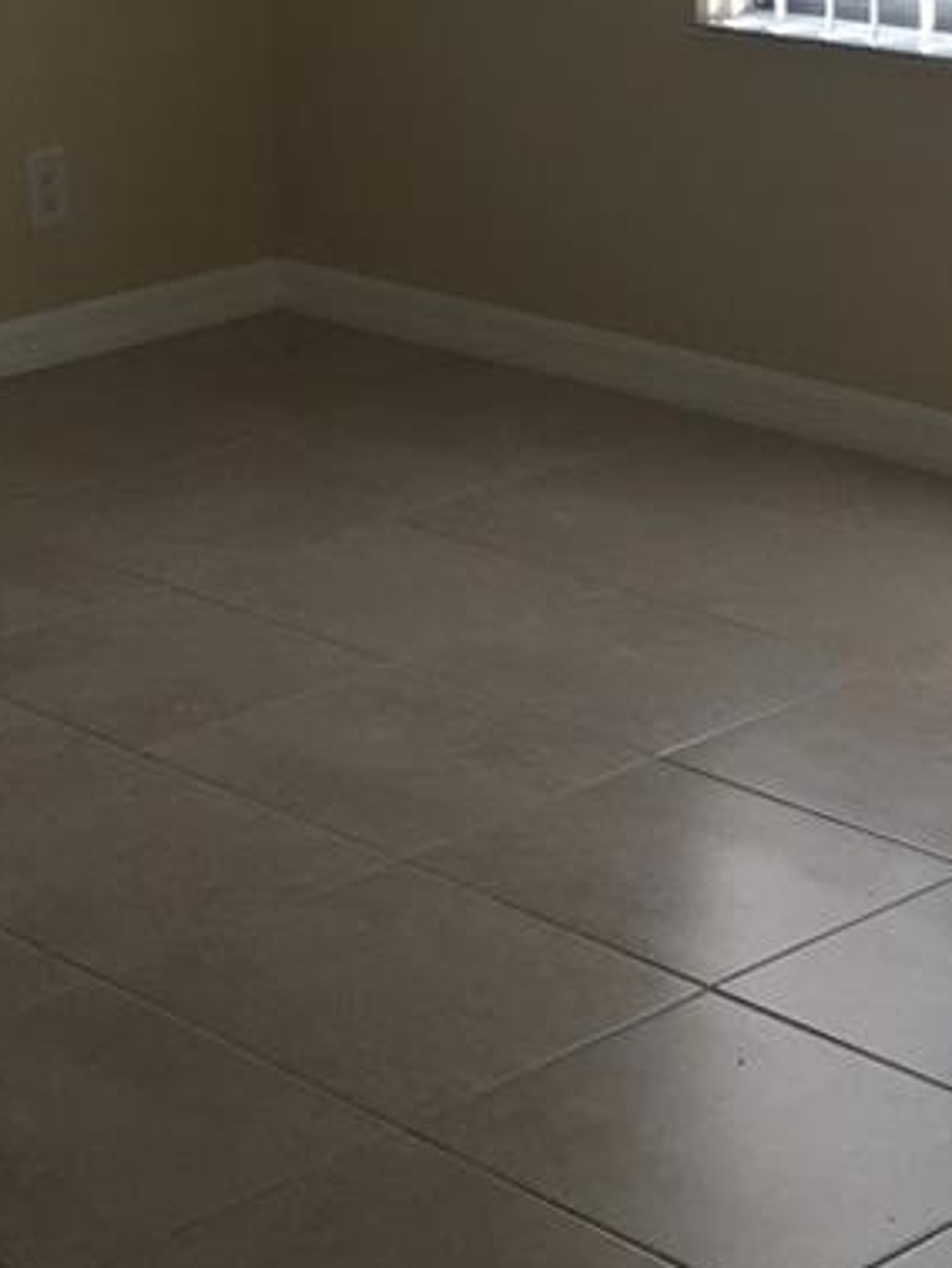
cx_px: -64
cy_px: 131
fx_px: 3370
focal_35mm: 92
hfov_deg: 15.7
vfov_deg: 20.9
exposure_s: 1/204
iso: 25
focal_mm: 4.15
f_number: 2.2
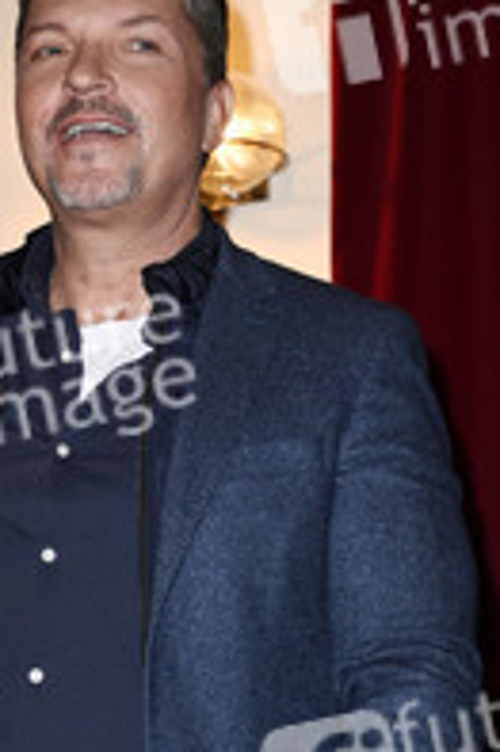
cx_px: 111
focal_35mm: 235
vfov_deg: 8.8
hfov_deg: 5.8
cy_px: 576
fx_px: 4904
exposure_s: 1/200
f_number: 5.6
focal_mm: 116
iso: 800
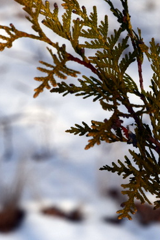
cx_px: -65
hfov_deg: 5.0
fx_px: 1835
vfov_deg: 7.5
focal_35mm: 275
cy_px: 169
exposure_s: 1/500
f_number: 11
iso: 400
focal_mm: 85
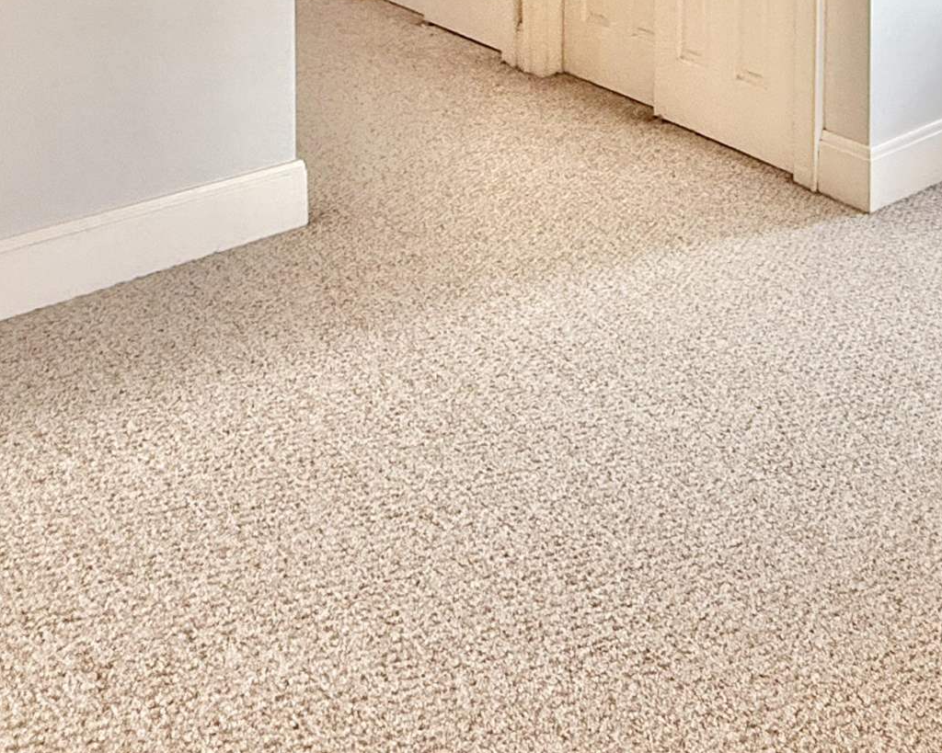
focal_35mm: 41
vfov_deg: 28.2
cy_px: -290
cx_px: 837
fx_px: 1143
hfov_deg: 41.5
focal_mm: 2.22
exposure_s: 1/120
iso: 250
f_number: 2.2
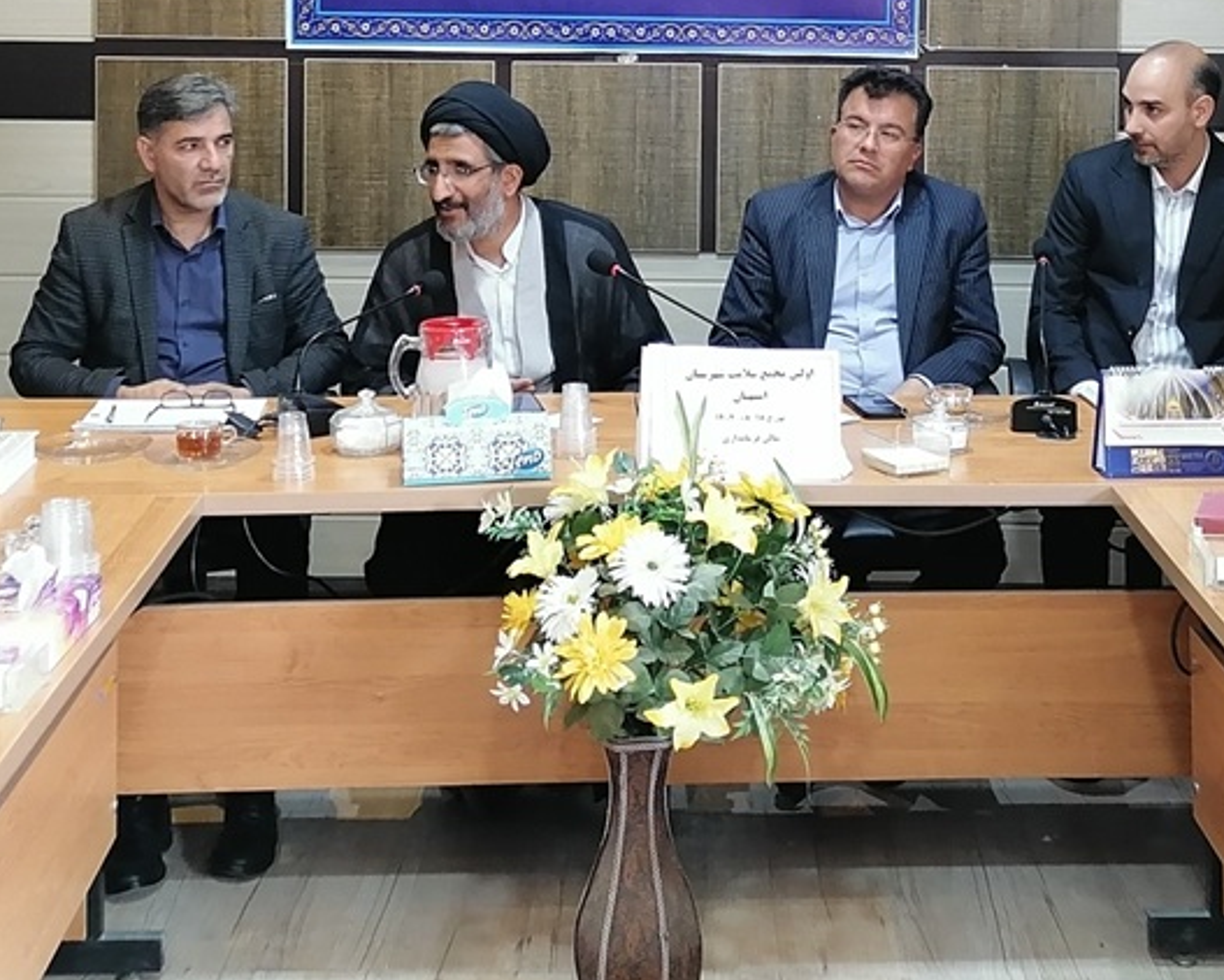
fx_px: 2174
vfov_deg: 24.6
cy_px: 81
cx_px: 664
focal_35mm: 60
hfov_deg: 31.4
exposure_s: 1/36
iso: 250
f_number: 1.8
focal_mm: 5.3
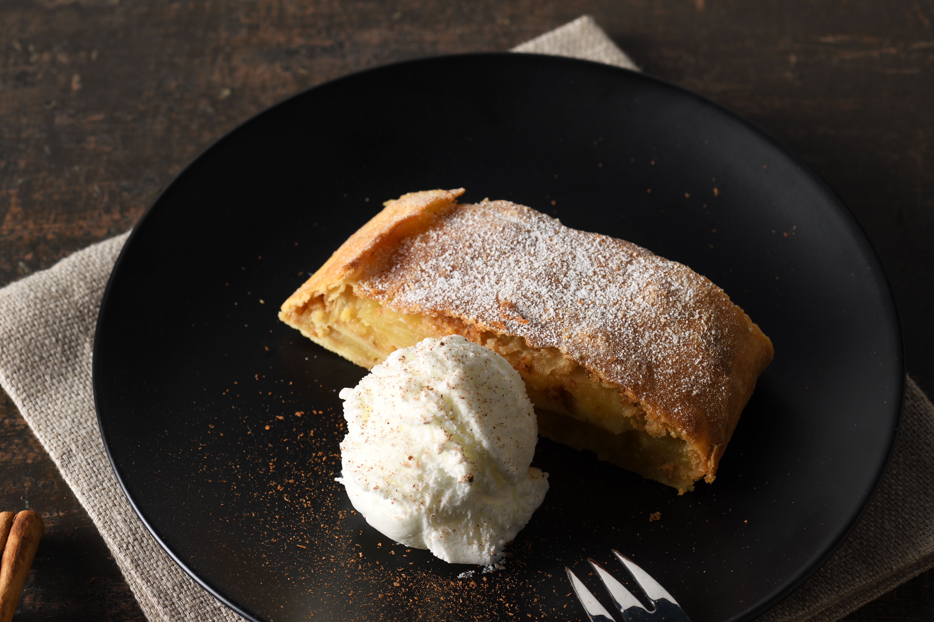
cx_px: 463
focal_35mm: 134
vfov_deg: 10.2
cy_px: 391
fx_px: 3476
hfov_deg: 15.3
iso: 100
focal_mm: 105
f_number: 9
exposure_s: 1/125
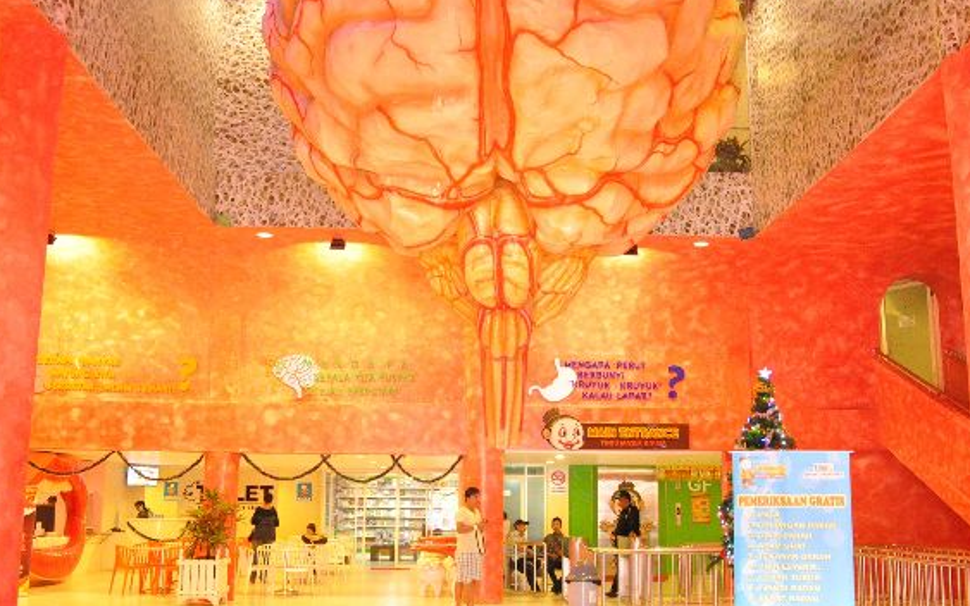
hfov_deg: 54.0
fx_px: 952
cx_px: 501
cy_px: 318
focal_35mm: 36
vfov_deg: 35.3
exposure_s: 1/30
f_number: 6.7
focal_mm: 18
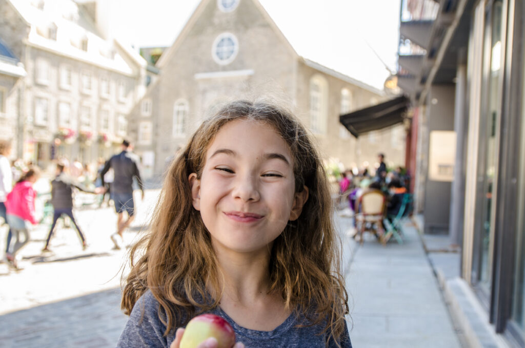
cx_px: 262
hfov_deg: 51.4
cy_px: 174
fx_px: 546
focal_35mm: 38
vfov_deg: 35.3
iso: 100
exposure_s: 1/125
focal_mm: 25
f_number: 3.5
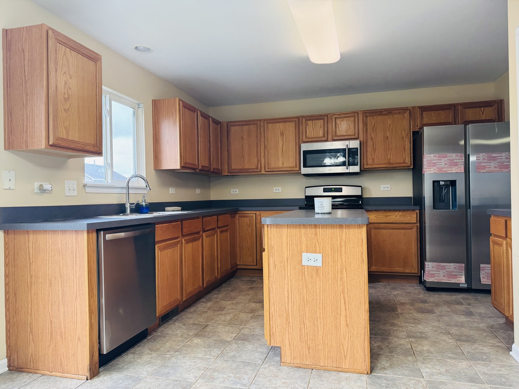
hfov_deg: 71.6
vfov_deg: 56.8
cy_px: 194
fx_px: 360
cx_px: 260
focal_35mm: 24
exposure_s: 1/60
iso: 250
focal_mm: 6.76
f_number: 1.78
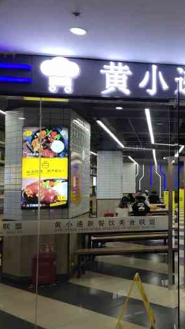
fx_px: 384
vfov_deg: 46.4
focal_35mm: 44
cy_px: 165
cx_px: 220
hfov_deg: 24.6
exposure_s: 1/102
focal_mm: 4.35
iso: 103
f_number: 1.8
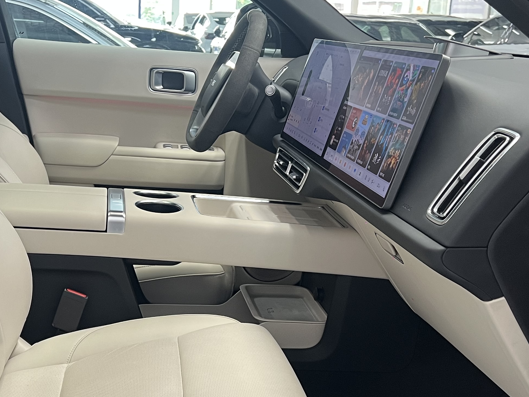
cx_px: 186
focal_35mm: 54
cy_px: 287
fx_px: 825
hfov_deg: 35.3
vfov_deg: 26.8
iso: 160
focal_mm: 5.7
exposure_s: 1/58
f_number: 1.5
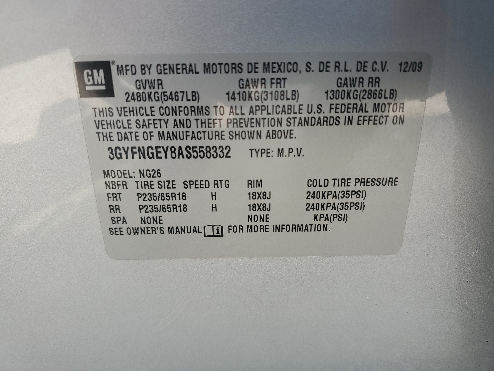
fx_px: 371
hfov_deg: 67.3
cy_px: 186
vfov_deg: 53.1
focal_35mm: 26
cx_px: 247
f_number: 1.5
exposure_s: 1/250
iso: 50
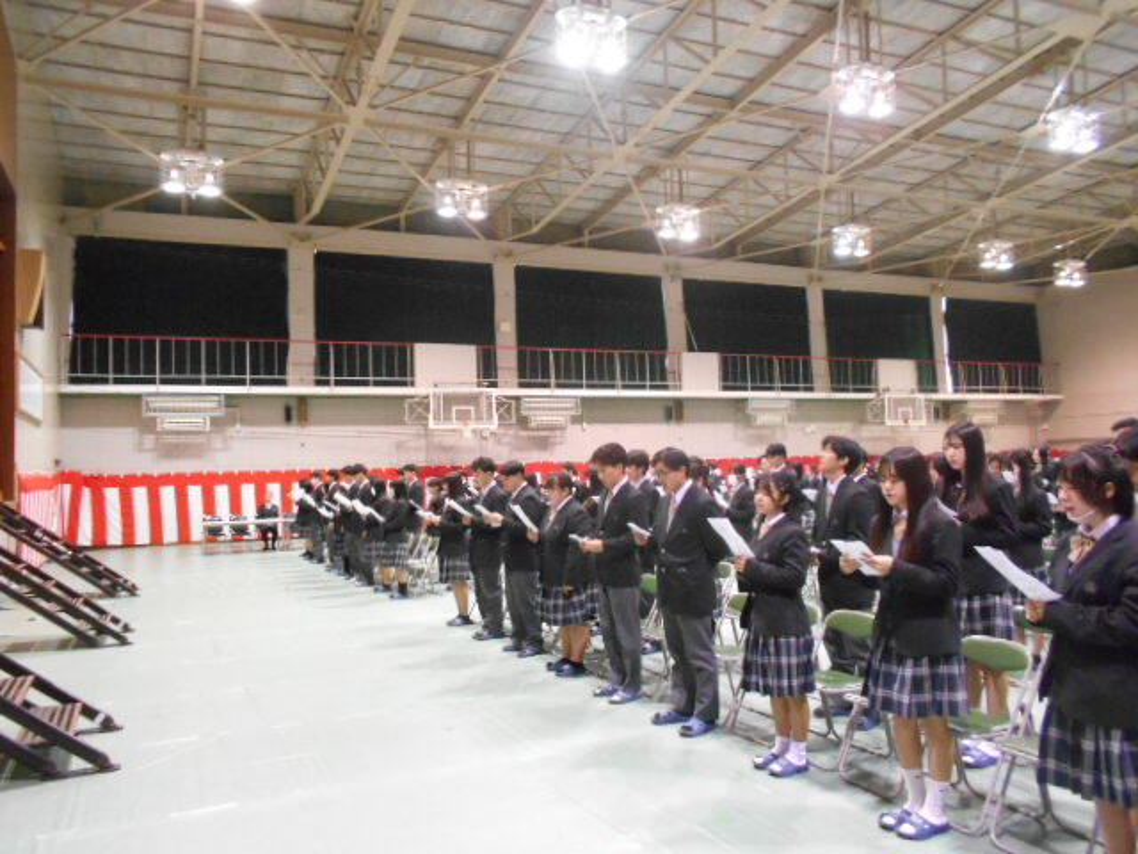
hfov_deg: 67.3
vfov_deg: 53.1
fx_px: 855
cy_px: 427
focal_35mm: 26
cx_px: 569
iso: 800
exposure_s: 1/15
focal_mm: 4.6
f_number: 3.2
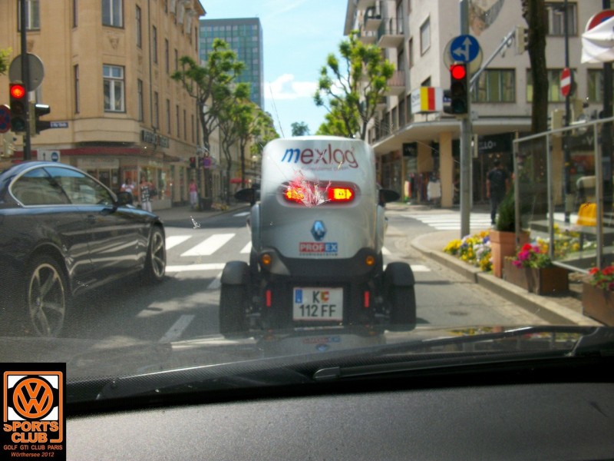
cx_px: 307
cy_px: 230
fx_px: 603
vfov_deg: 41.8
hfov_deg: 54.0
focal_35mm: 34
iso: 80
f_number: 5.5
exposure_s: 1/196
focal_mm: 5.7
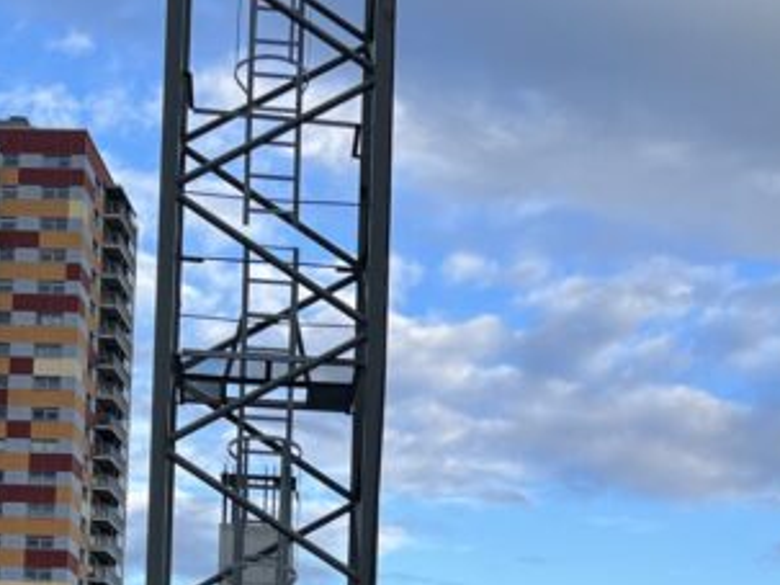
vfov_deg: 16.1
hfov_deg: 22.2
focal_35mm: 88
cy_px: 719
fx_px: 1982
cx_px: 443
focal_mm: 5.7
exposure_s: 1/1311
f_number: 1.5
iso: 50
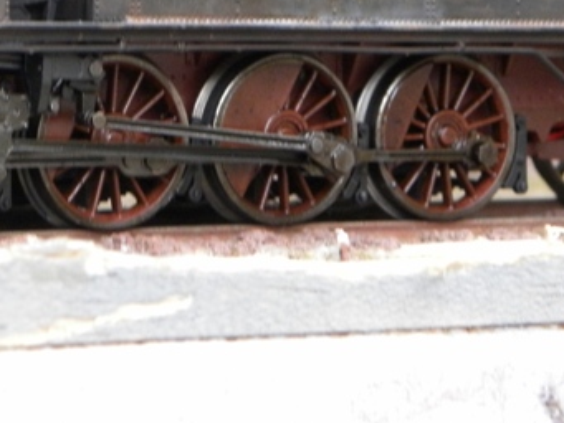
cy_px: -21
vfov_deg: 6.6
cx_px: 146
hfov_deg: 8.9
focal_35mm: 223
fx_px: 3635
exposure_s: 1/54.7
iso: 217
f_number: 4
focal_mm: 16.9
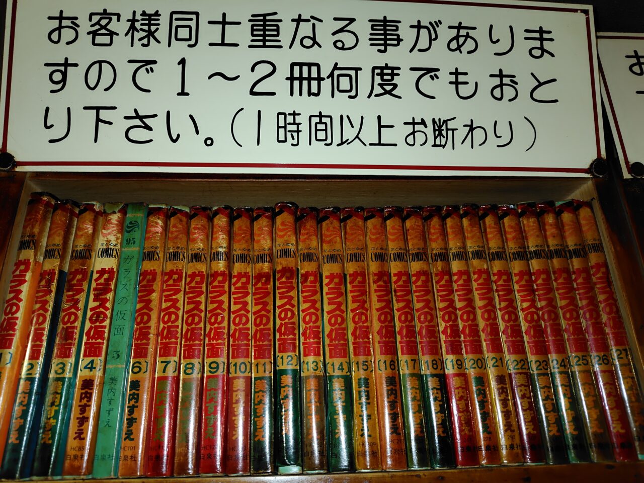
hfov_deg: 73.9
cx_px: 322
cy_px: 242
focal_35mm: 23
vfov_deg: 58.9
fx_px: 428
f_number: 1.9
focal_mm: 5.6
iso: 977
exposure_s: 1/60
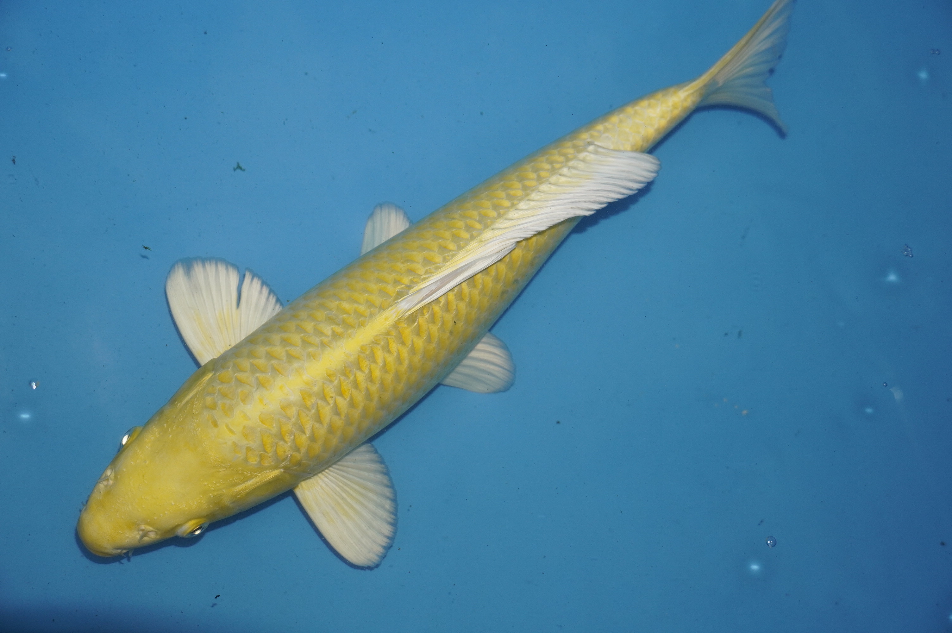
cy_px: 316
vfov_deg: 25.0
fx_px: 1427
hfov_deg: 36.9
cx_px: 476
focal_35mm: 54
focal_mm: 36
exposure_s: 1/160
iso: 640
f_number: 4.5
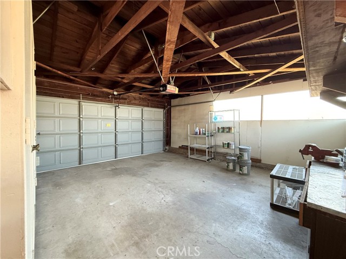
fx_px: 140
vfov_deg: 85.7
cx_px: 173
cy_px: 130
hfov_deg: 102.1
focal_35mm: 14
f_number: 2.2
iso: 400
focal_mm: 2.22
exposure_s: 1/60
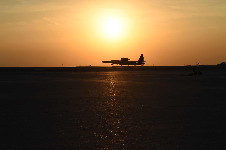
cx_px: 113
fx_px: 439
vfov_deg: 19.4
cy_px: 75
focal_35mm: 70
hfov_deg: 28.9
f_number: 18
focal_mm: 70
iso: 200
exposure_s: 1/200
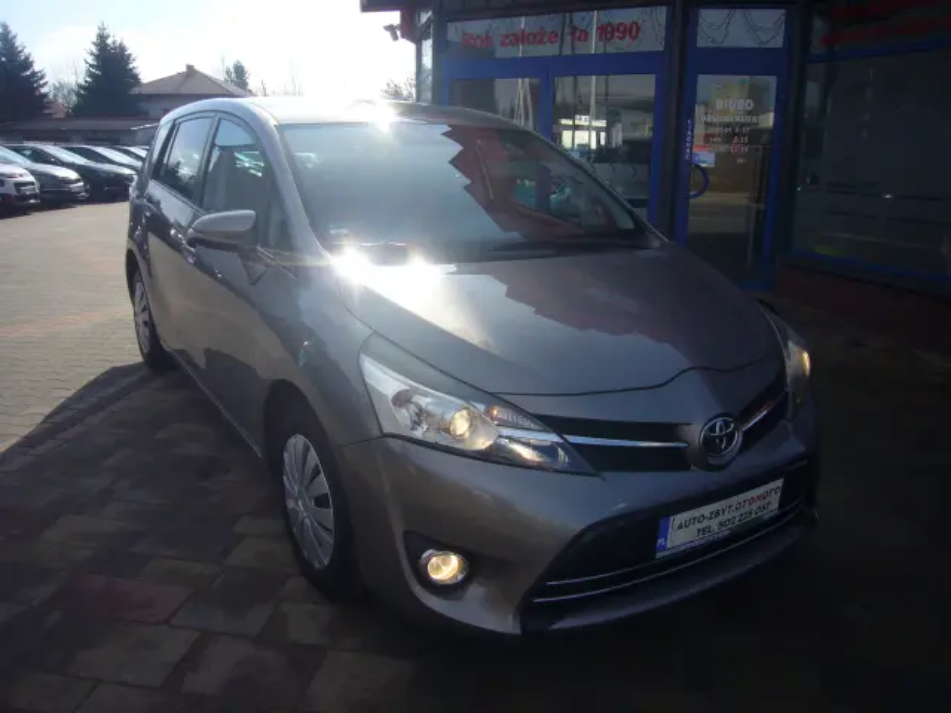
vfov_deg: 49.7
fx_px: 769
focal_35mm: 28
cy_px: 356
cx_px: 476
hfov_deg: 63.4
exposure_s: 1/250
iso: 80
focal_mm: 4.6
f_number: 5.6
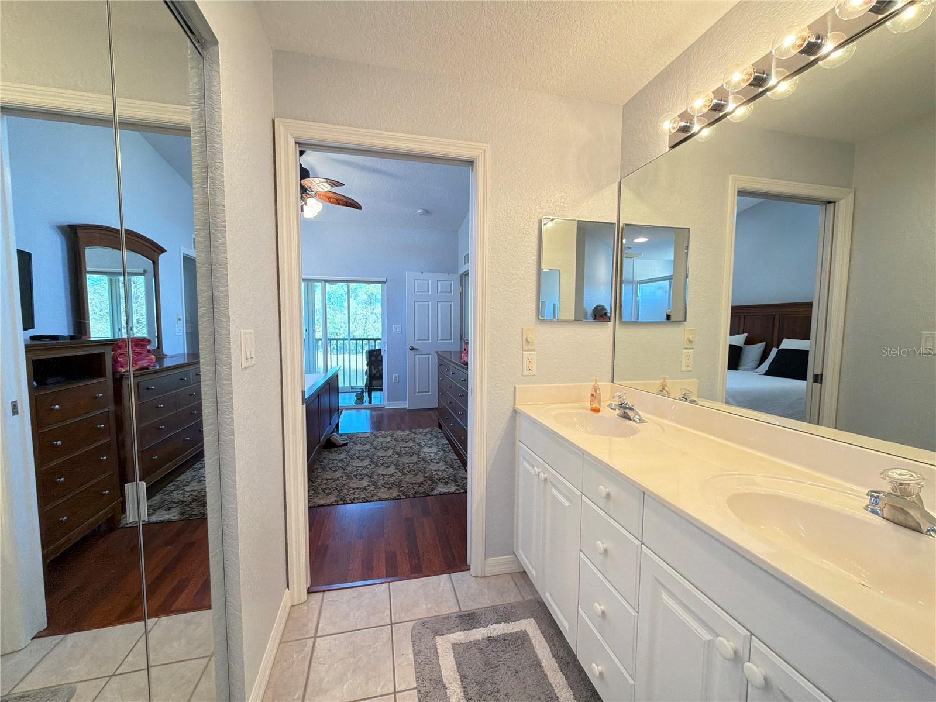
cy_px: 351
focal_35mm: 14
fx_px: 379
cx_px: 468
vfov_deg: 85.7
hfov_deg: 102.1
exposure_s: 1/60
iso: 250
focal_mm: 2.22
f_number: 2.2
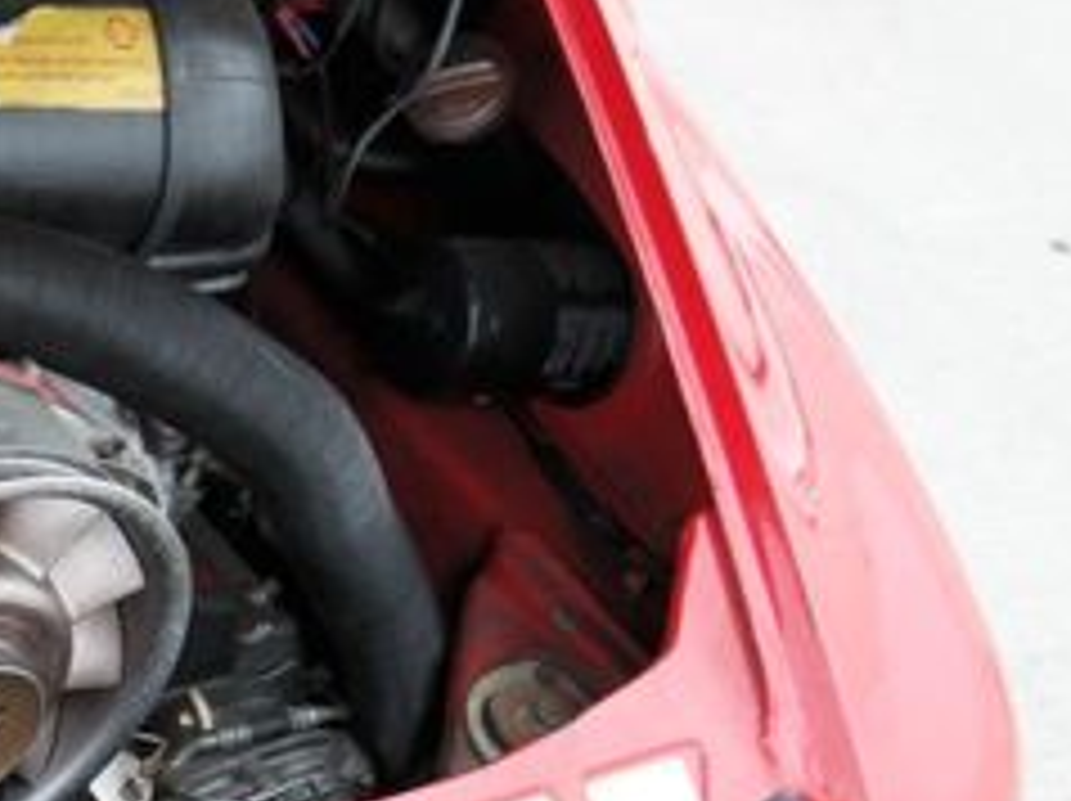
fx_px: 2318
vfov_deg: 19.5
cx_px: -180
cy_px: 583
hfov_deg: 23.9
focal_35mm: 75
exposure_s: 1/80
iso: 100
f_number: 3.5
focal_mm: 19
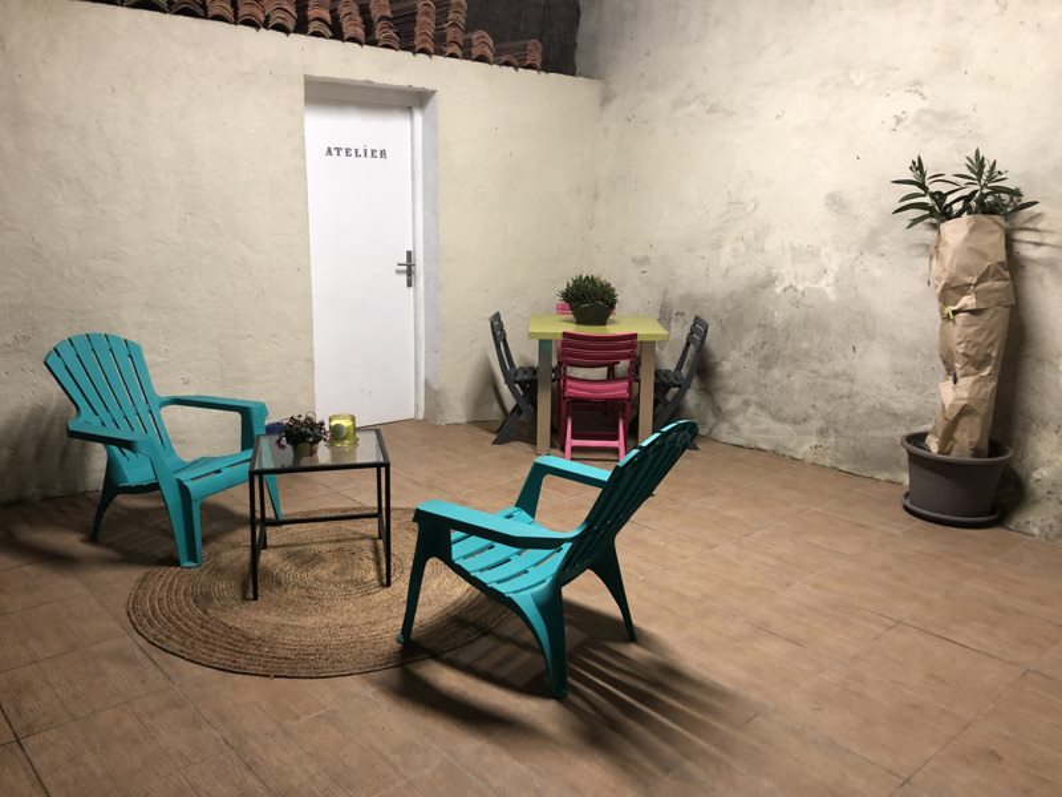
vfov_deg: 49.7
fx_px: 859
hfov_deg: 63.4
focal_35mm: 28
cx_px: 531
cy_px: 398
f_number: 1.8
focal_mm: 3.99
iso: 64
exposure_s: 1/17
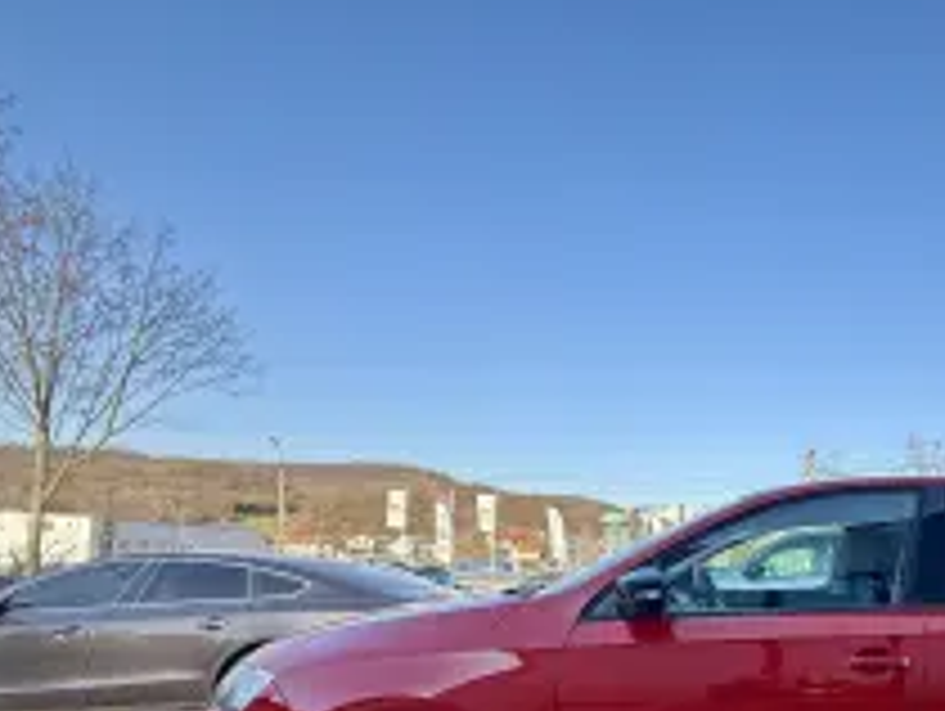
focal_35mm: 24
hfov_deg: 63.3
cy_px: 536
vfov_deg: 54.2
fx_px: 656
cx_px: 796
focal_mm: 2.22
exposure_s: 1/368
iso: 50
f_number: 2.2
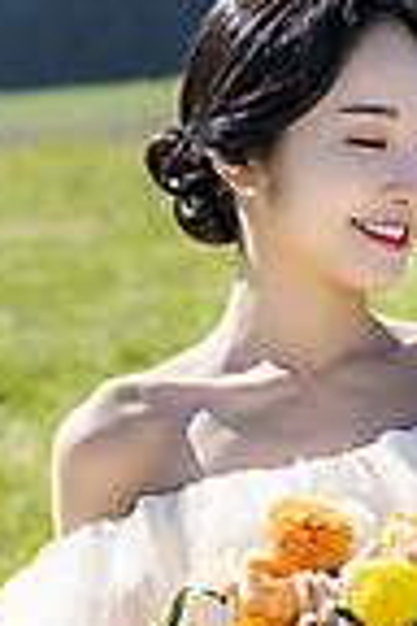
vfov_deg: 10.6
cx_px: 271
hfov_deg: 7.1
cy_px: 339
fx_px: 3370
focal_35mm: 194
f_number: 4.5
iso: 125
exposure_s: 1/800
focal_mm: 70
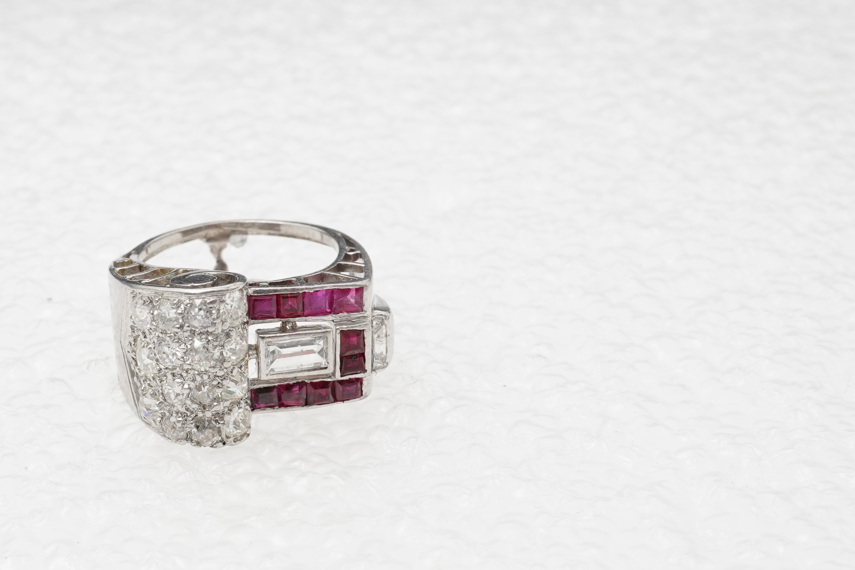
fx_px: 1734
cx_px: 274
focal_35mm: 73
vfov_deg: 18.6
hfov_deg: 27.5
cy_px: 363
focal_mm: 30
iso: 640
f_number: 22
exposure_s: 1/125
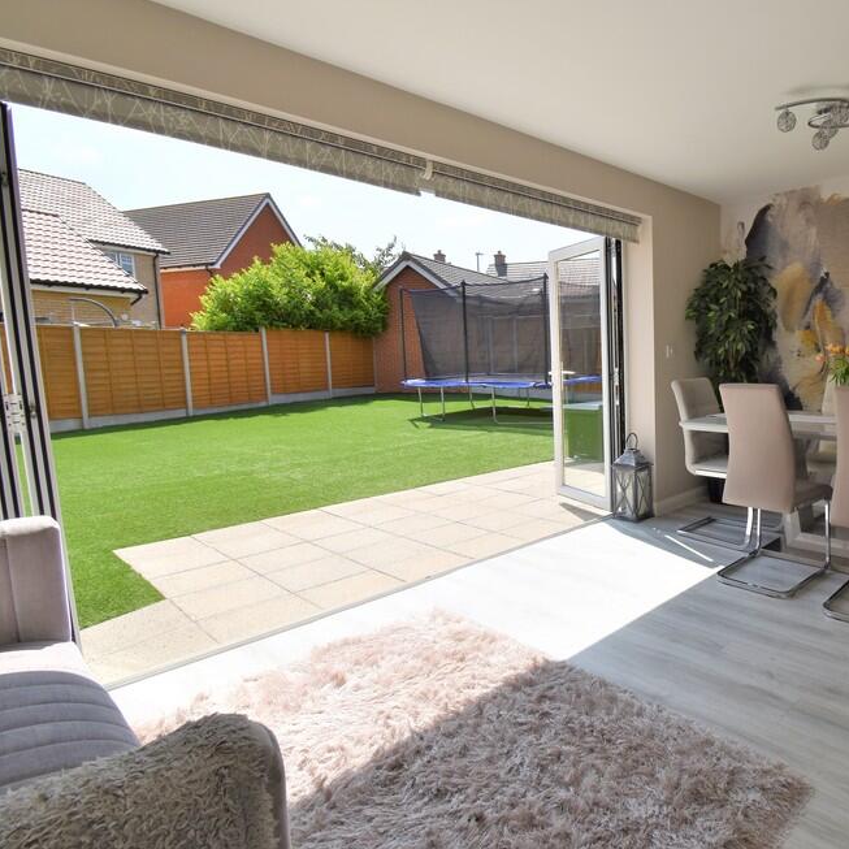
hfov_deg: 70.5
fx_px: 555
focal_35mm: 20
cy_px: 421
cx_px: 623
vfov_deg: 74.8
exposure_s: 1/200
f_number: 11
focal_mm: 10
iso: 100
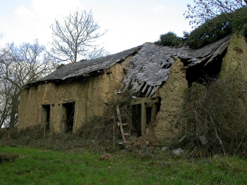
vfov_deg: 37.7
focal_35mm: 38
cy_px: 92
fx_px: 271
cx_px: 124
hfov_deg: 49.0
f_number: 5.3
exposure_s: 1/158
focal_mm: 7.85
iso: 100
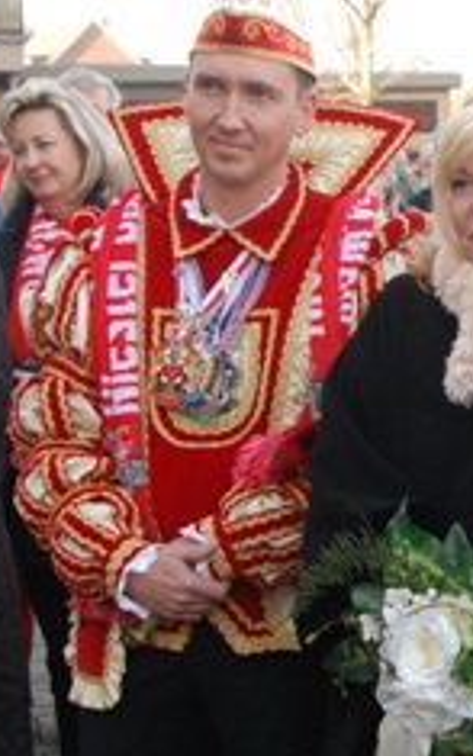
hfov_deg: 12.4
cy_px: 328
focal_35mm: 100
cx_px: 724
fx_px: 2061
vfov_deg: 20.8
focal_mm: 24
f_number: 5.6
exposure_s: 1/125
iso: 400
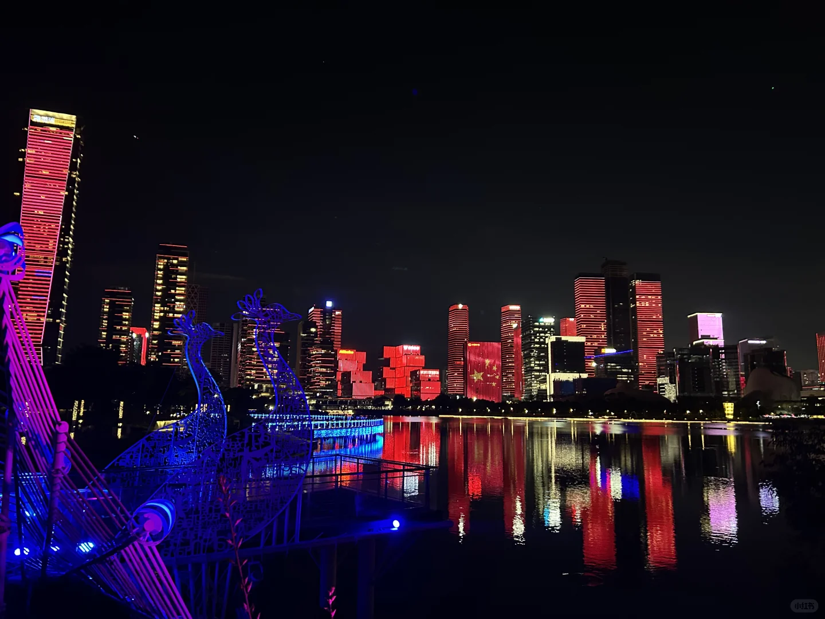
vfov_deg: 53.1
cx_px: 412
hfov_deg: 67.3
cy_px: 310
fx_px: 620
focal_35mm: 26
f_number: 1.5
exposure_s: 1/25
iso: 640
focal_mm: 5.7
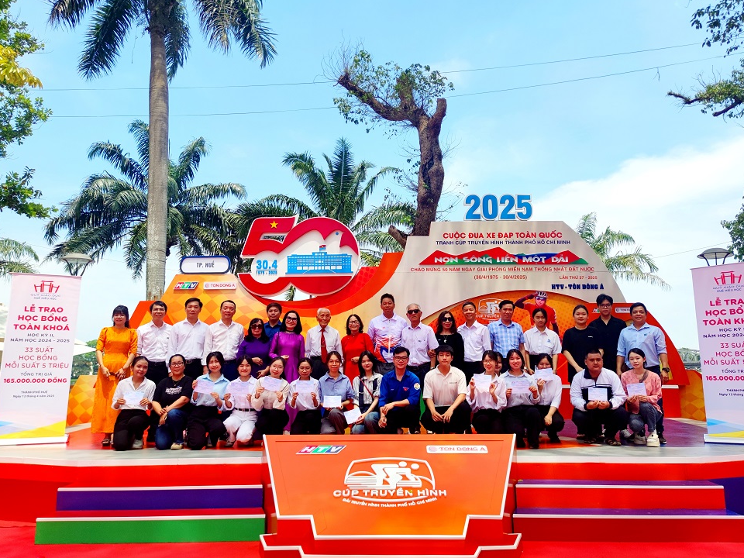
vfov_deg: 54.9
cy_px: 269
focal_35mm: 25
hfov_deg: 69.4
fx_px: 537
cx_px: 379
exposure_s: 1/1729
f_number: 1.69
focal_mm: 6.72
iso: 50
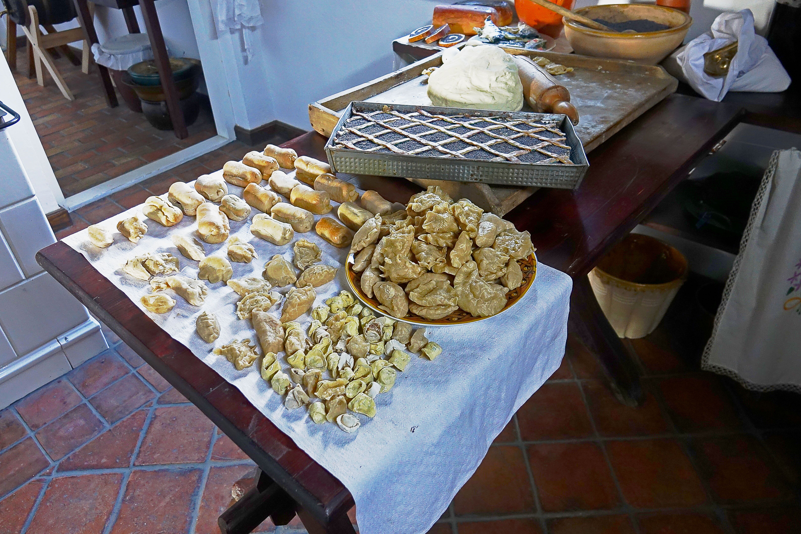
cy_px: 260
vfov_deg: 49.5
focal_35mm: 26
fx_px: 578
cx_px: 388
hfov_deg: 69.4
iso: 800
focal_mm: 8.8
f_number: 2.4
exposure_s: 1/30
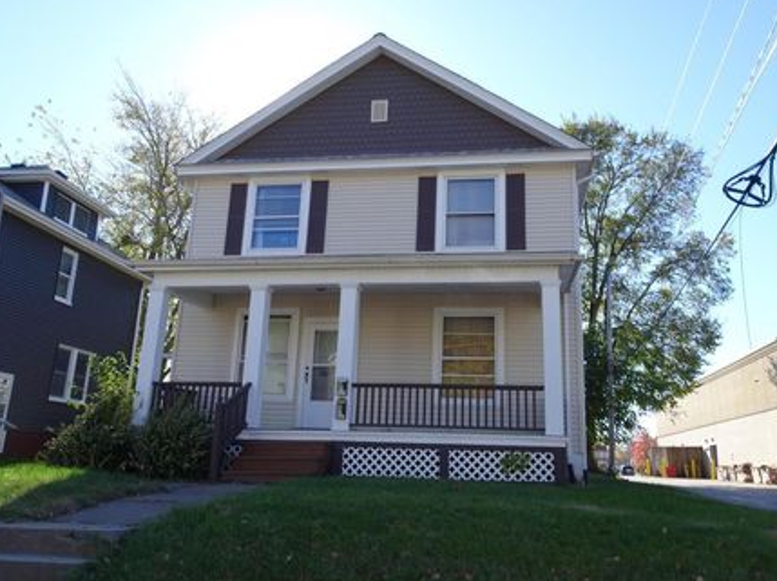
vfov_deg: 49.7
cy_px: 300
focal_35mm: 28
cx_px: 404
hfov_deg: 63.5
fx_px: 628
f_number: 3.5
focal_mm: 4.1
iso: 80
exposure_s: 1/320
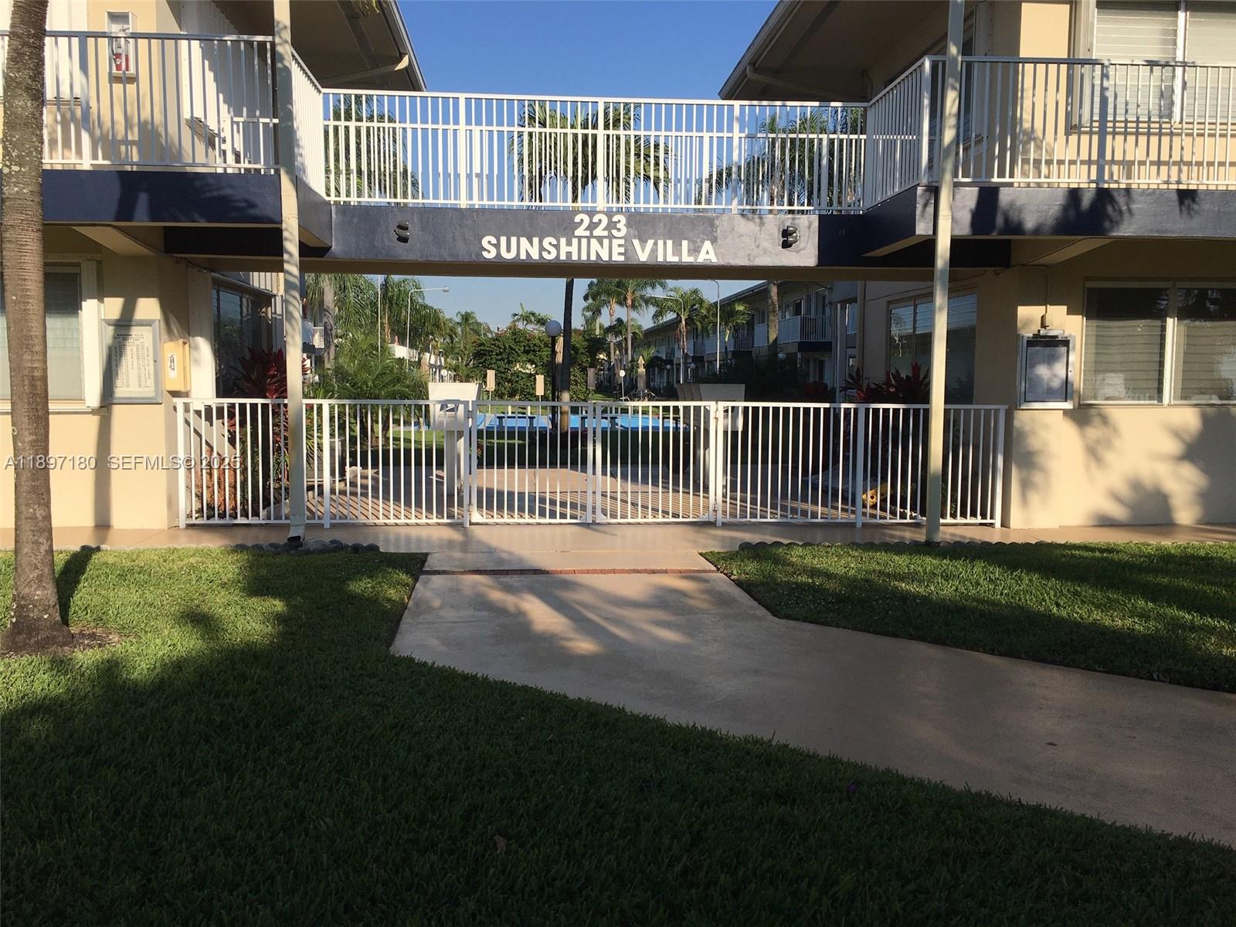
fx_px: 1035
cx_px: 618
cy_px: 464
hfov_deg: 61.7
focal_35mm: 29
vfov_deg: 48.2
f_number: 2.2
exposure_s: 1/2198
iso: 25
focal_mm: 4.15
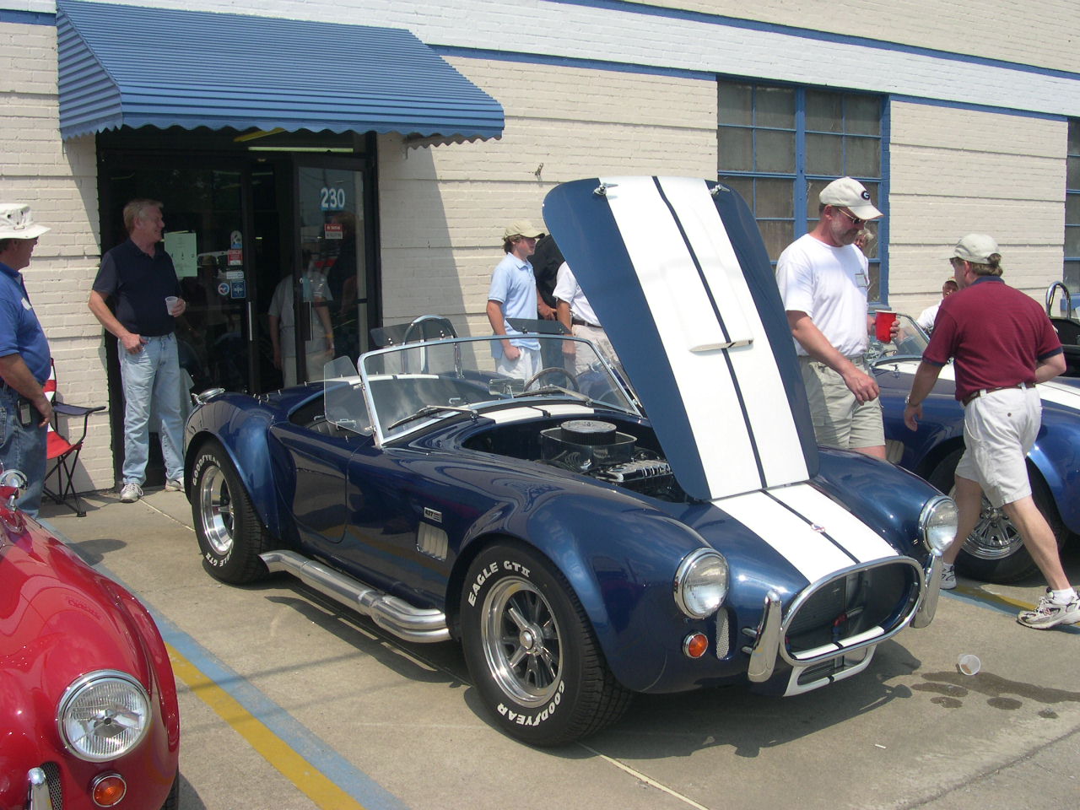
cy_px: 405
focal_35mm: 38
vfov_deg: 37.7
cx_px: 540
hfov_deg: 49.0
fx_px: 1186
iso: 100
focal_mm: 8
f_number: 7.6
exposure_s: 1/293
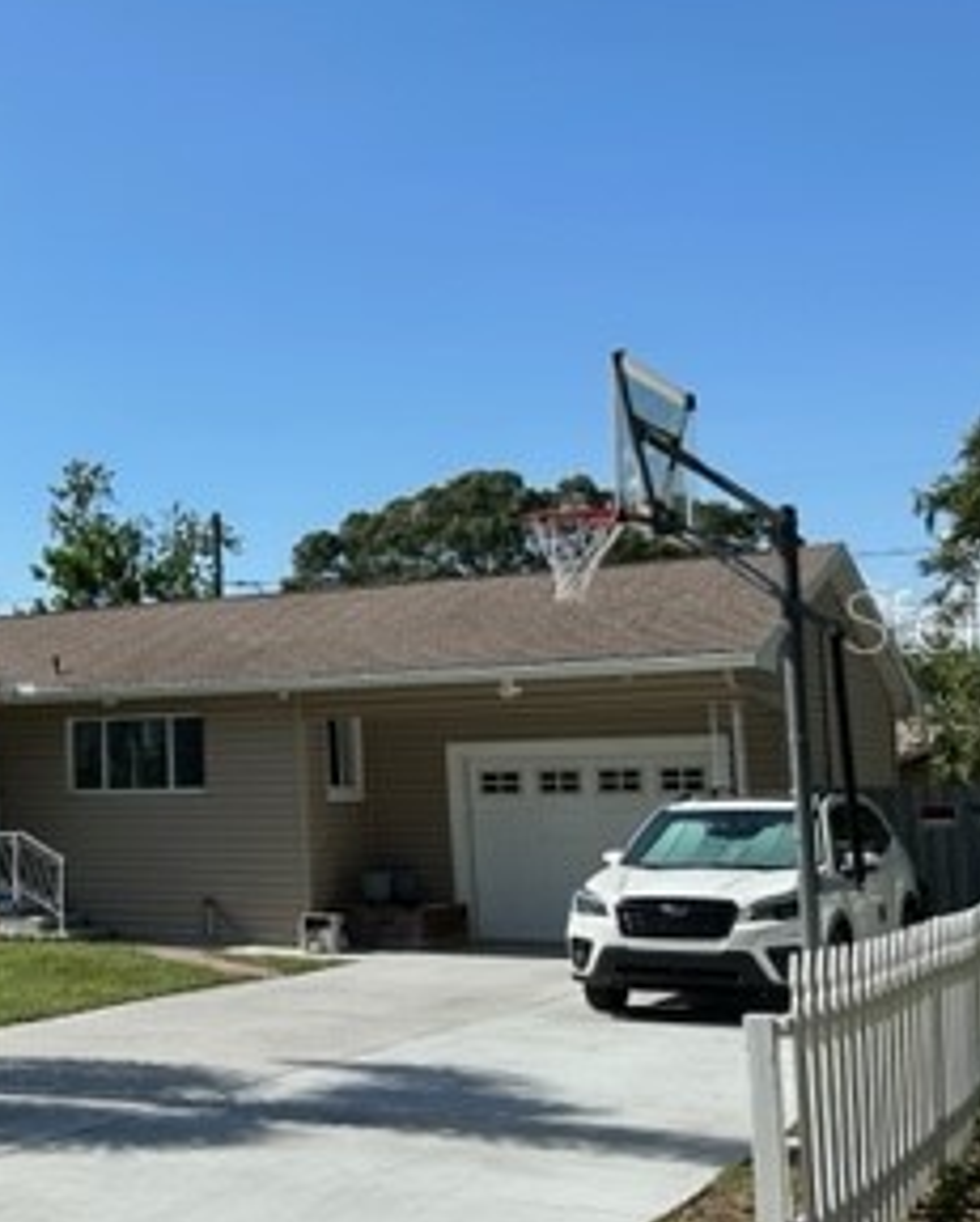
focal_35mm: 52
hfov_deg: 26.7
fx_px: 1882
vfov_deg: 36.0
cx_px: -115
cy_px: 619
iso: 80
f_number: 1.78
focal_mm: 6.86
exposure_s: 1/5848
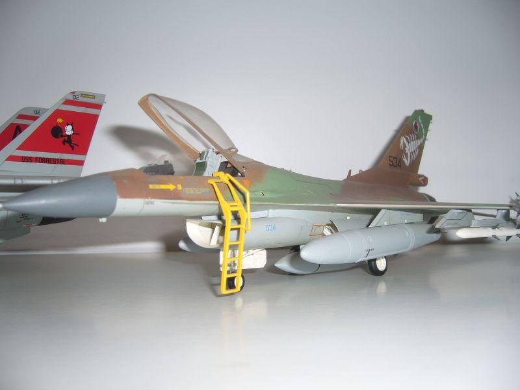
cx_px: 260
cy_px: 195
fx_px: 526
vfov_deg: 40.7
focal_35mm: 35
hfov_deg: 52.6
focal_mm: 5.8
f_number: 2.8
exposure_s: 1/30
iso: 80
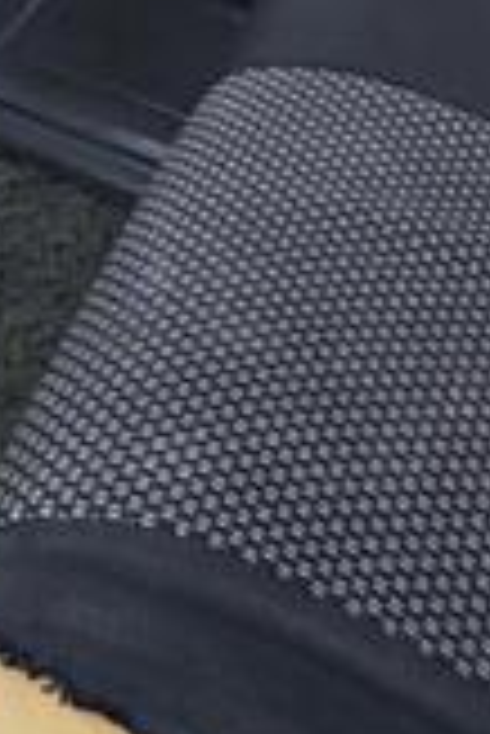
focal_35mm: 80
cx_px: 292
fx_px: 1630
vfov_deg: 18.6
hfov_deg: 17.1
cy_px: -653
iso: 64
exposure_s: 1/163
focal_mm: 2.22
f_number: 2.2
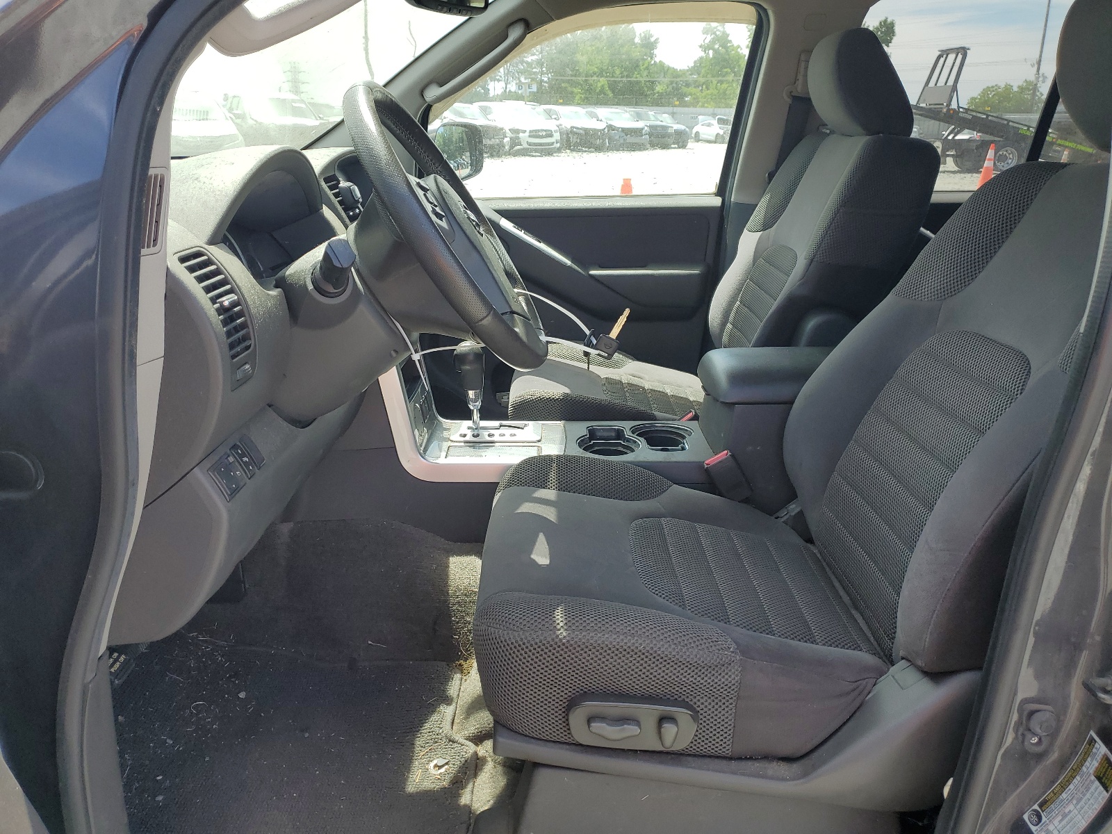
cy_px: 417
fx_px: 835
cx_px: 556
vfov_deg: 53.1
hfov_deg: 67.3
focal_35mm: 26
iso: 50
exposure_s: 1/769
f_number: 1.5
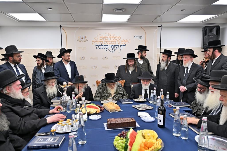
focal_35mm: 27
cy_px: 76
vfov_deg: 47.9
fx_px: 170
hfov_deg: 67.4
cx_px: 114
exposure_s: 1/200
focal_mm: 27
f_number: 4
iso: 640
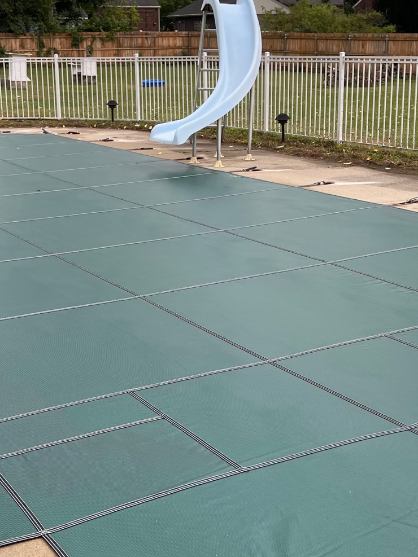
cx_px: 175
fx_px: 870
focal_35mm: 54
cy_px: 257
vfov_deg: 35.5
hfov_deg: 27.0
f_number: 1.6
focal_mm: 5.1
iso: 32
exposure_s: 1/424
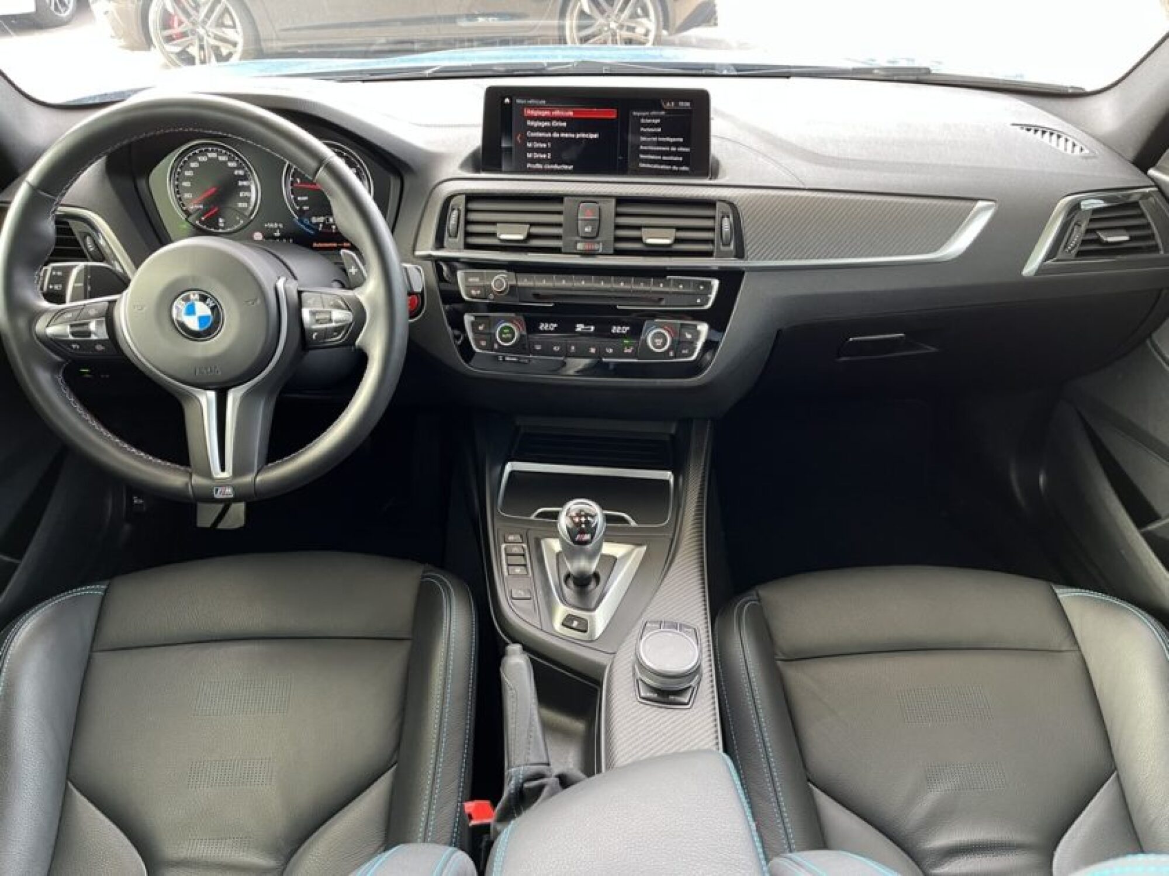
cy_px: 438
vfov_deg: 53.0
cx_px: 584
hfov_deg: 67.3
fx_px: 878
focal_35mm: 26
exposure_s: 1/60
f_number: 1.6
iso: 160
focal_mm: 5.1
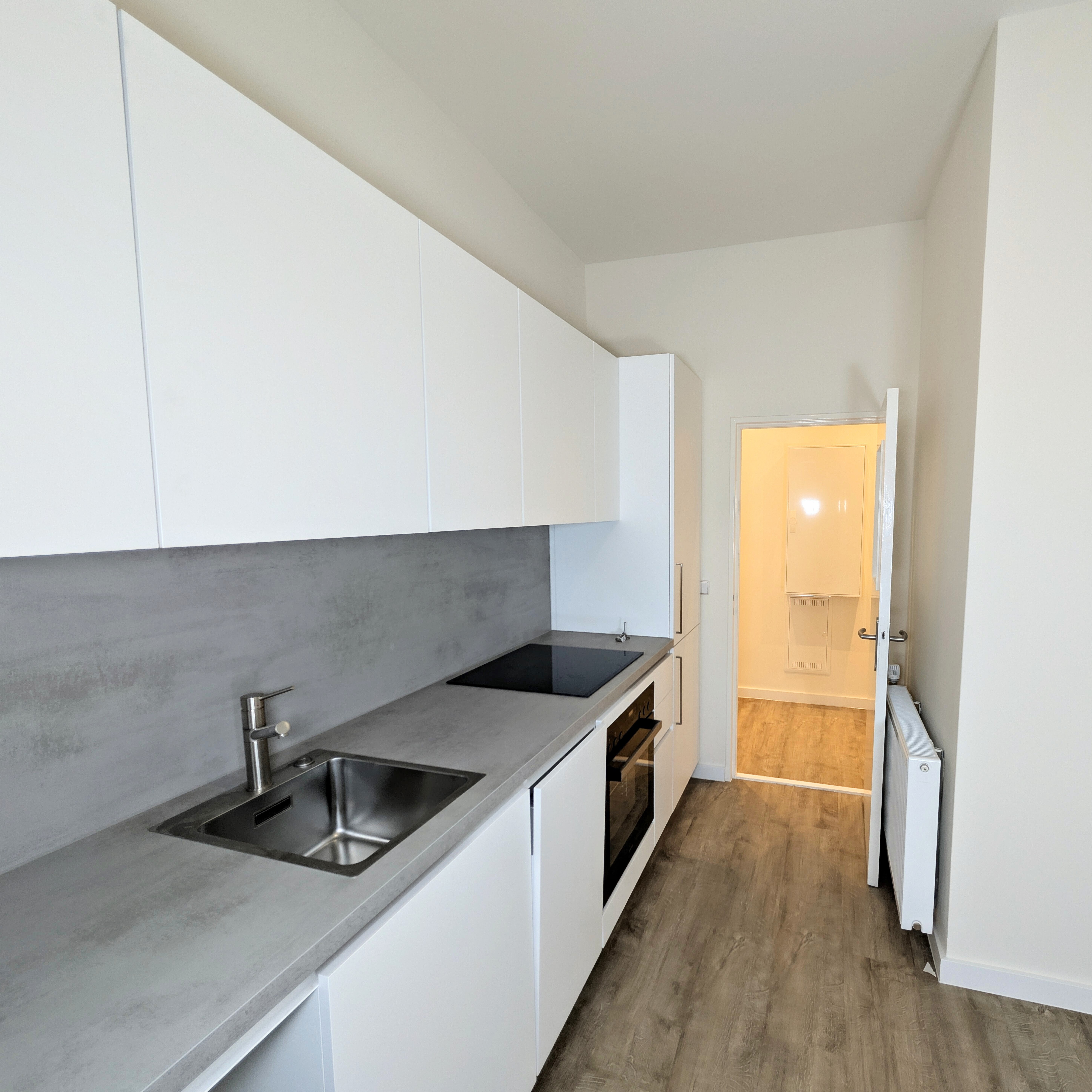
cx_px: 640
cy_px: 560
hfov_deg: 90.3
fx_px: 535
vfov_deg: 91.1
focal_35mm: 15
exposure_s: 1/49.9
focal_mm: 2.02
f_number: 1.7
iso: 50
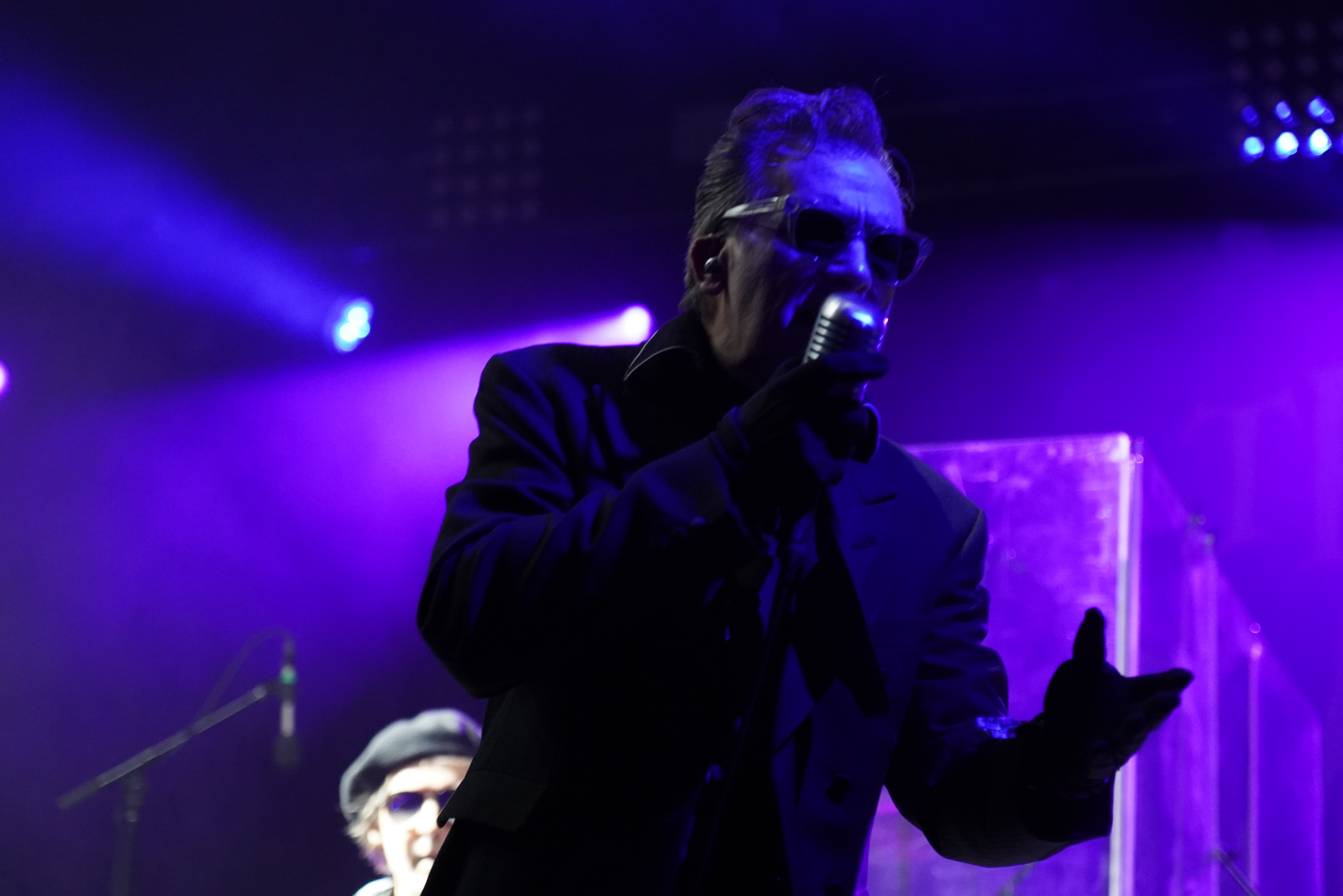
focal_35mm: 105
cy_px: 448
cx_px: 672
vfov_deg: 13.0
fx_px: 3917
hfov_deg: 19.5
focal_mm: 105
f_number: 4
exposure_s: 1/160
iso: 6400
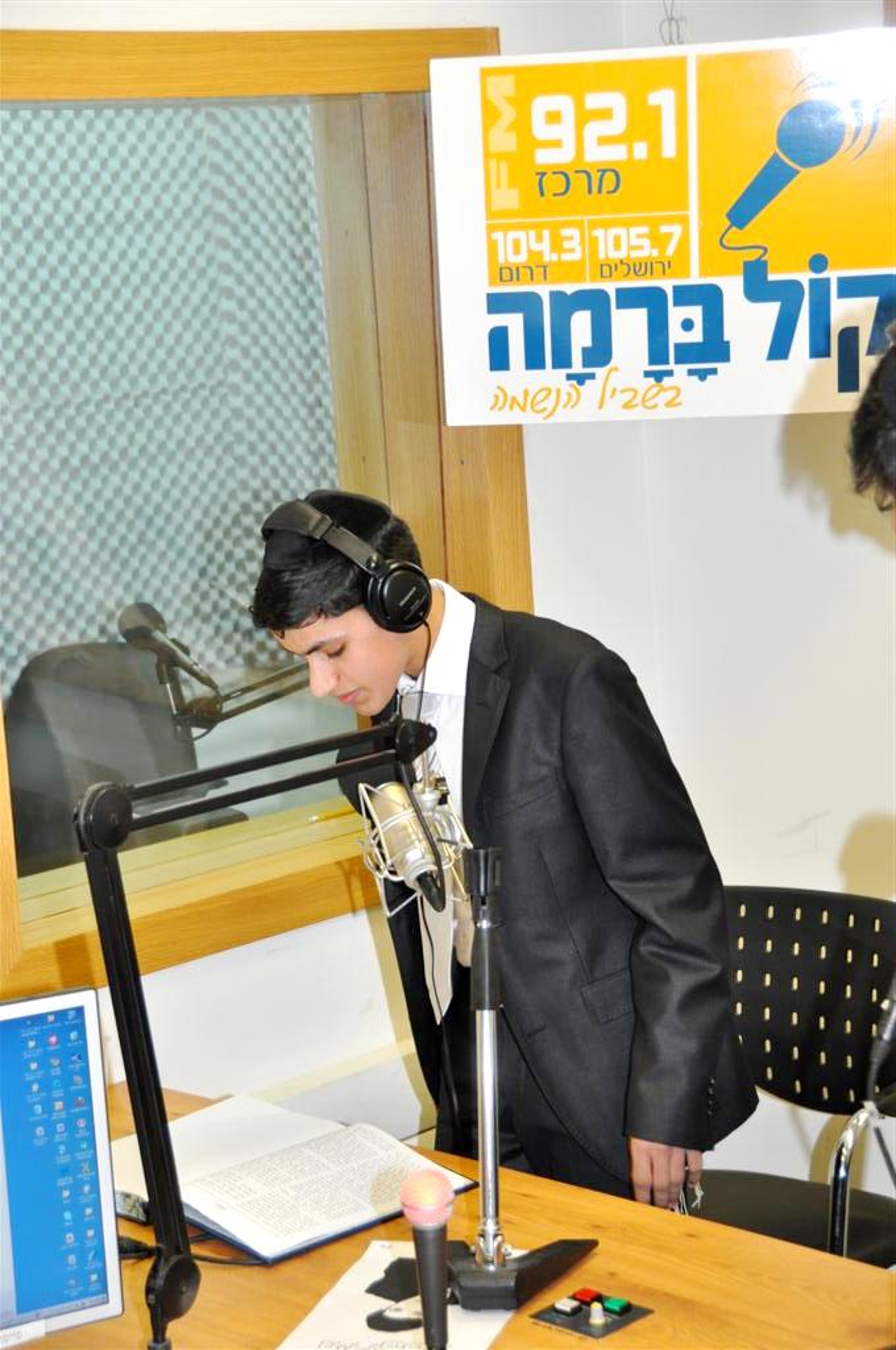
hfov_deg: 17.4
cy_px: 675
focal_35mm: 78
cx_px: 448
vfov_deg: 26.0
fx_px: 2920
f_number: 4.8
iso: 800
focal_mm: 52
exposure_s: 1/60
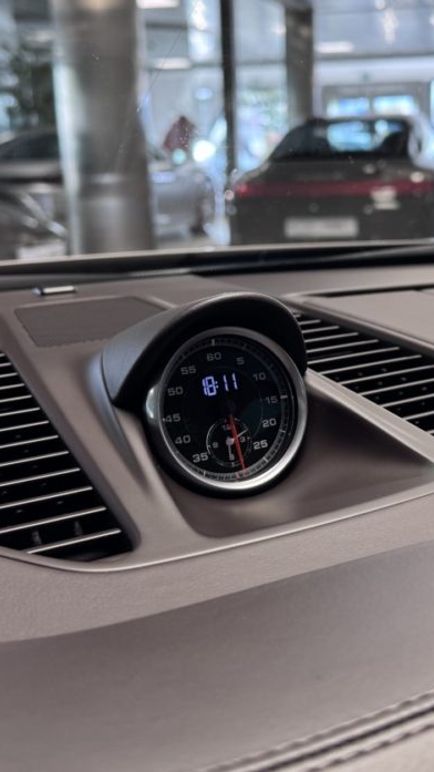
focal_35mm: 45
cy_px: 302
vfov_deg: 45.2
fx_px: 921
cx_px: 313
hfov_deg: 26.3
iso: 100
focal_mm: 6.76
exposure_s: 1/90
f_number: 1.78
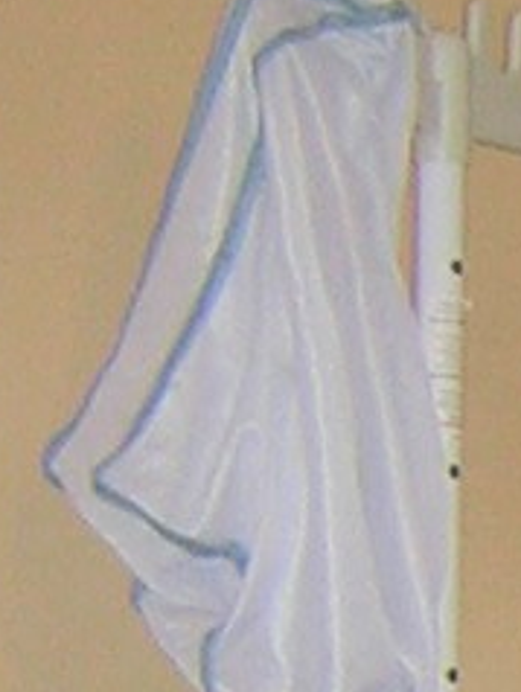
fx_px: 4848
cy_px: 1442
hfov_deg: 5.7
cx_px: 1656
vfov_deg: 7.8
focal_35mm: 242
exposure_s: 1/60.1
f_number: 2.6
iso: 50
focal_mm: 4.7
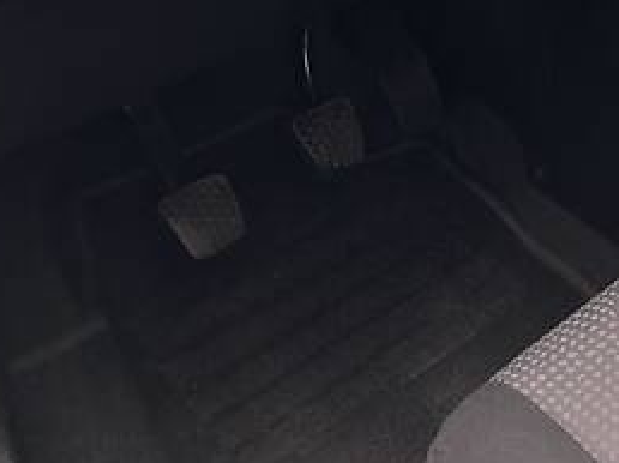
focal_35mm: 90
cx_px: 811
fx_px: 1608
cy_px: -211
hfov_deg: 20.0
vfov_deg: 15.3
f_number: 2.2
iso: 25
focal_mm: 4.2
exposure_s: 1/50
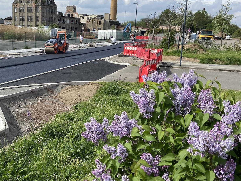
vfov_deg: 35.1
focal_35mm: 41
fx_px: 285
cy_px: 91
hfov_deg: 44.6
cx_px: 68
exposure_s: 1/3401
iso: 32
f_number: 1.8
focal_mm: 4.25
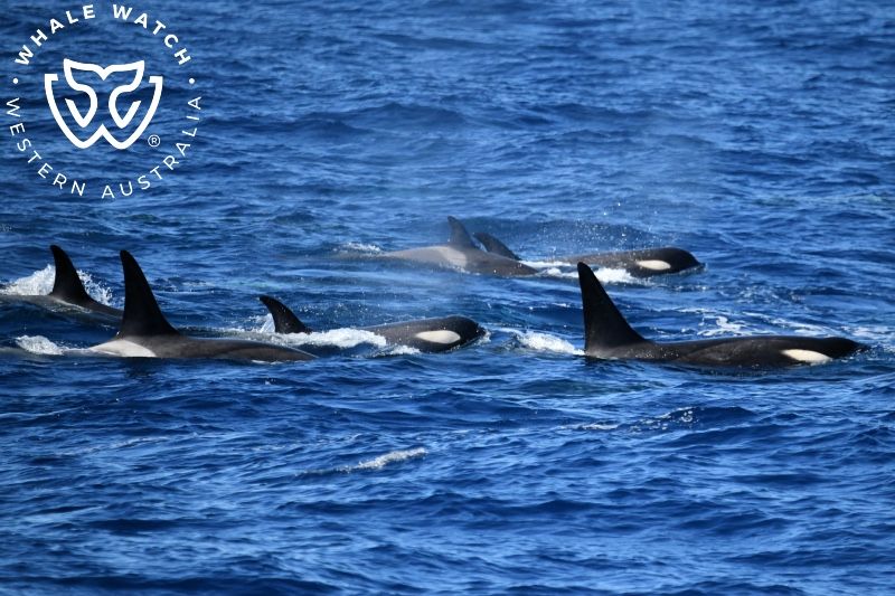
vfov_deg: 2.3
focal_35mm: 600
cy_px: 298
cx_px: 448
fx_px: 14913
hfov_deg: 3.4
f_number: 6.3
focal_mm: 600
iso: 2000
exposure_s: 1/8000
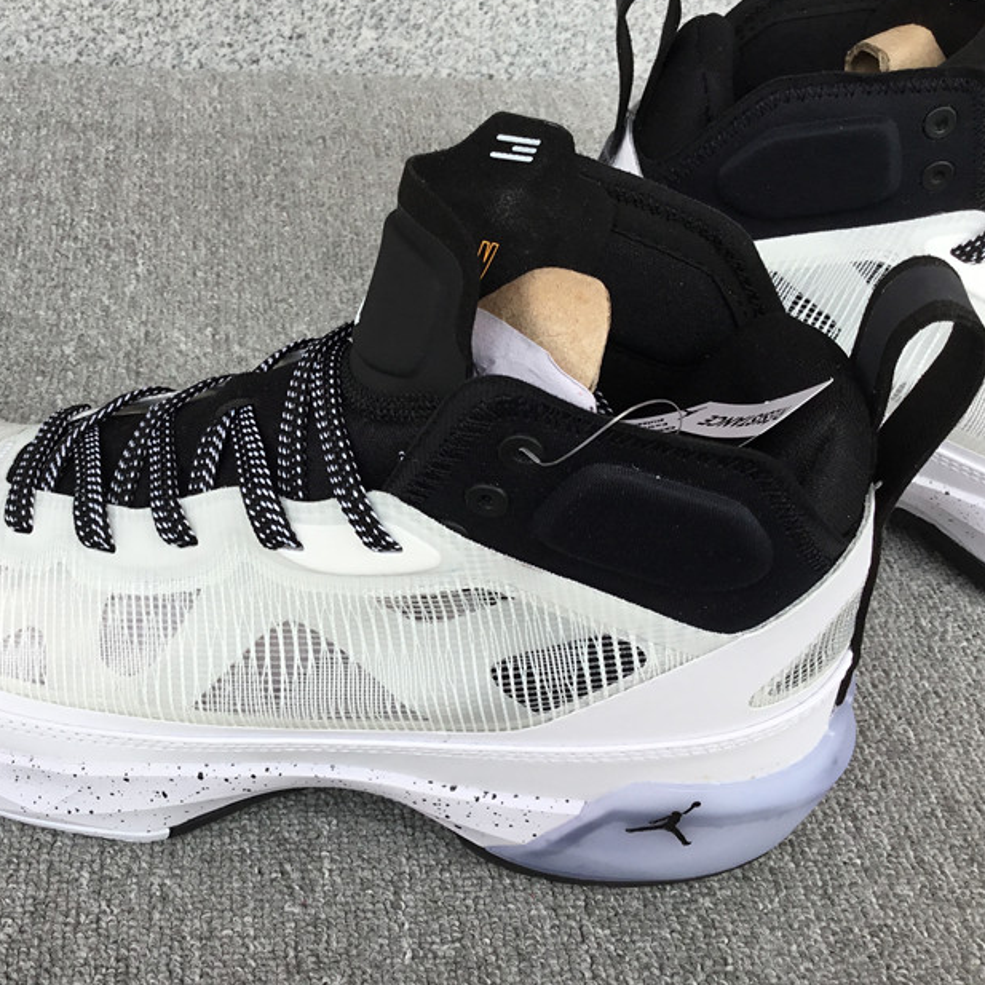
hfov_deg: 41.1
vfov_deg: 41.9
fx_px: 1288
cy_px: 489
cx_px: 302
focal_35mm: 40
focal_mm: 3.3
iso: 25
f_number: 2.4
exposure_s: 1/286
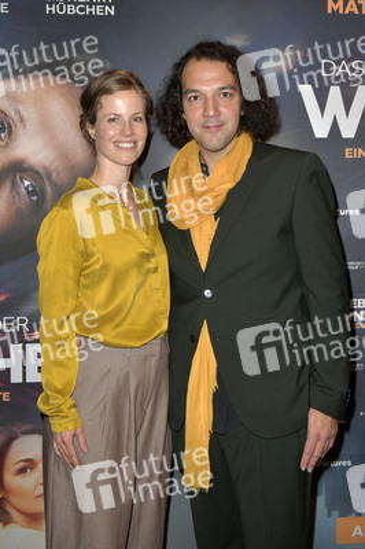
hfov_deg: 31.8
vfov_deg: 46.4
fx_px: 640
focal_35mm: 42
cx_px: 182
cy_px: 274
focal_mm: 42
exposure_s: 1/250
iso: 1250
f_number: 5.6
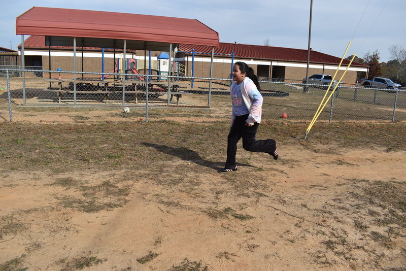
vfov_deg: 48.0
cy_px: 136
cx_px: 203
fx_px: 305
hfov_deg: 67.4
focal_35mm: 27
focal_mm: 18
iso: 100
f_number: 7.1
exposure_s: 1/500
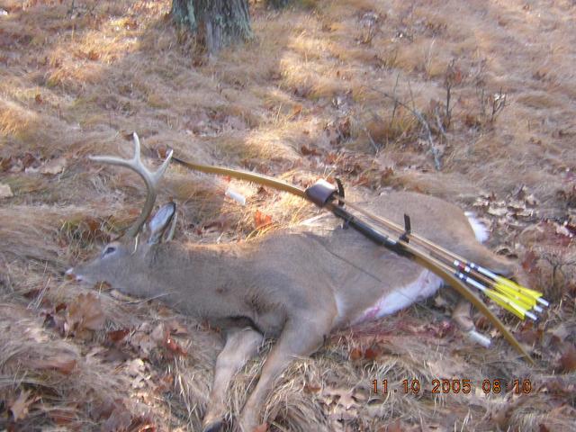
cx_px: 288
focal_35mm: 51
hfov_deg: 37.5
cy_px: 216
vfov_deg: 28.6
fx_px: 849
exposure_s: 1/34
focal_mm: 6.6
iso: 100
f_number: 3.1
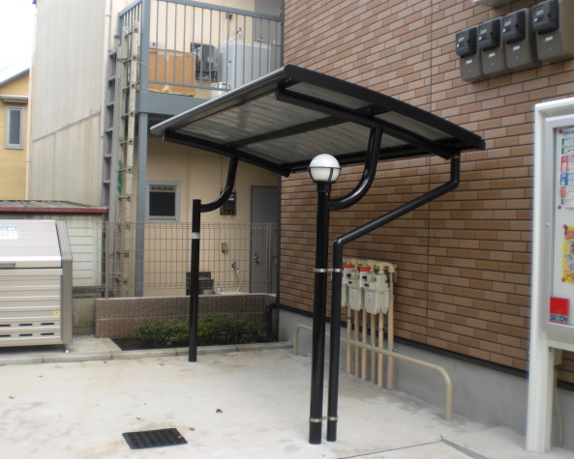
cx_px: 297
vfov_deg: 37.4
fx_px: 680
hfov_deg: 45.8
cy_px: 229
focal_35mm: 40
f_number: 3.1
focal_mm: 6.3
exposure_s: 1/80
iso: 50
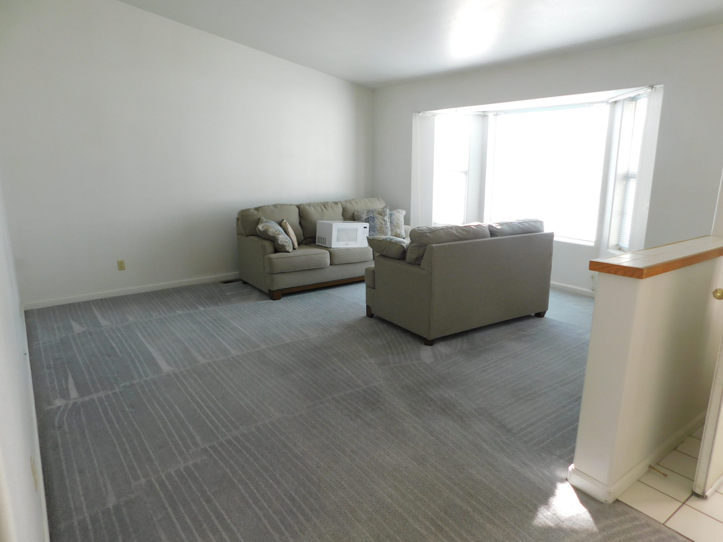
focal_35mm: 23
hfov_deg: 73.9
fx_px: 480
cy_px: 271
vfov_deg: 58.9
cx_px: 362
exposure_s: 1/80
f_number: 3
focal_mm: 4
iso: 125
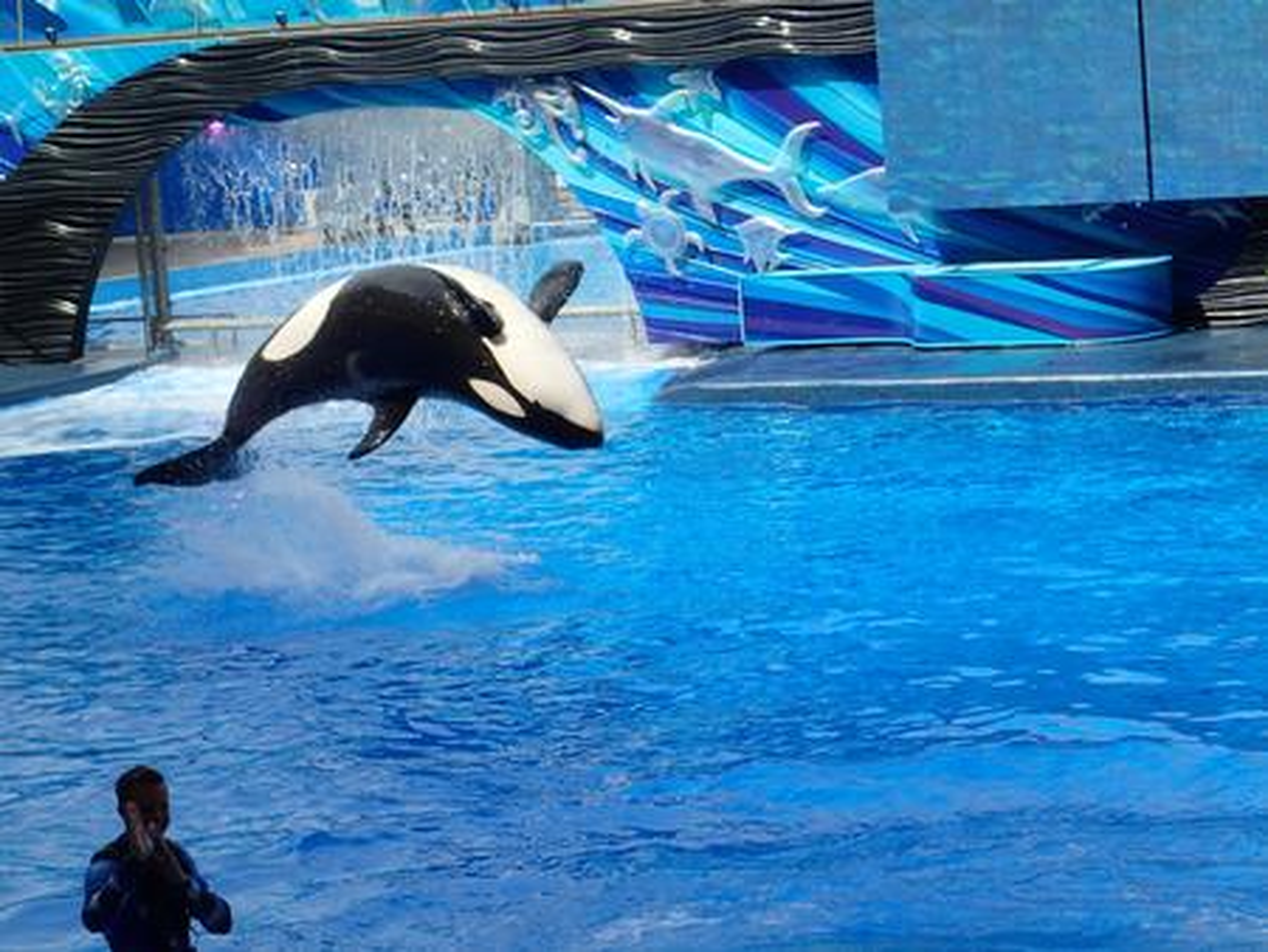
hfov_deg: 19.6
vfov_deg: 14.8
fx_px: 3665
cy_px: 476
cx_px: 634
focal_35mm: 100
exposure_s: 1/500
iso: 200
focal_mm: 18
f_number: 6.3
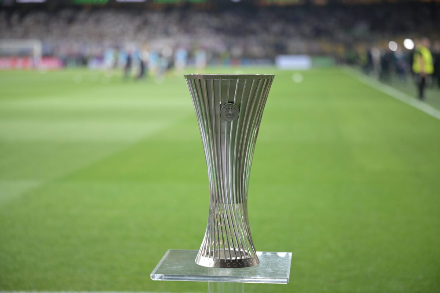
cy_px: 146
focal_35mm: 92
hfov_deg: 22.2
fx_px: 1123
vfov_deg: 14.8
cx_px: 220
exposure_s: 1/1250
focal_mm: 92
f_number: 2.8
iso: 2000
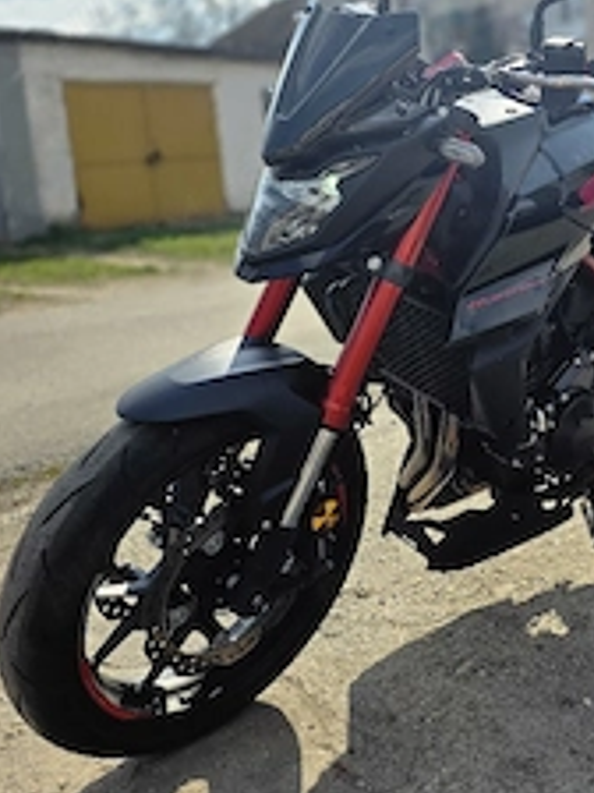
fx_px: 938
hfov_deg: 33.8
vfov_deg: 45.3
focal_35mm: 41
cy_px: 287
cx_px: 499
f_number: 1.7
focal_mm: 6.25
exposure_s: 1/10000
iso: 40
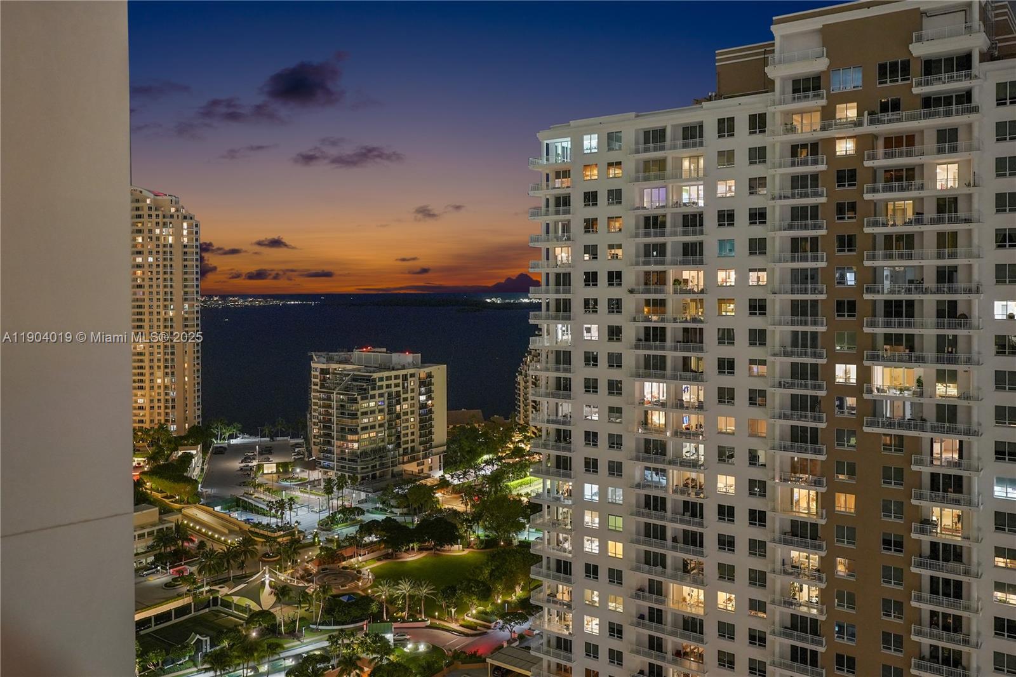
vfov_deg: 43.6
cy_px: 338
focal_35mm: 30
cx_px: 508
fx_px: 846
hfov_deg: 61.9
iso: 1000
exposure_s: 1/15
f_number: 2
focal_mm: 20
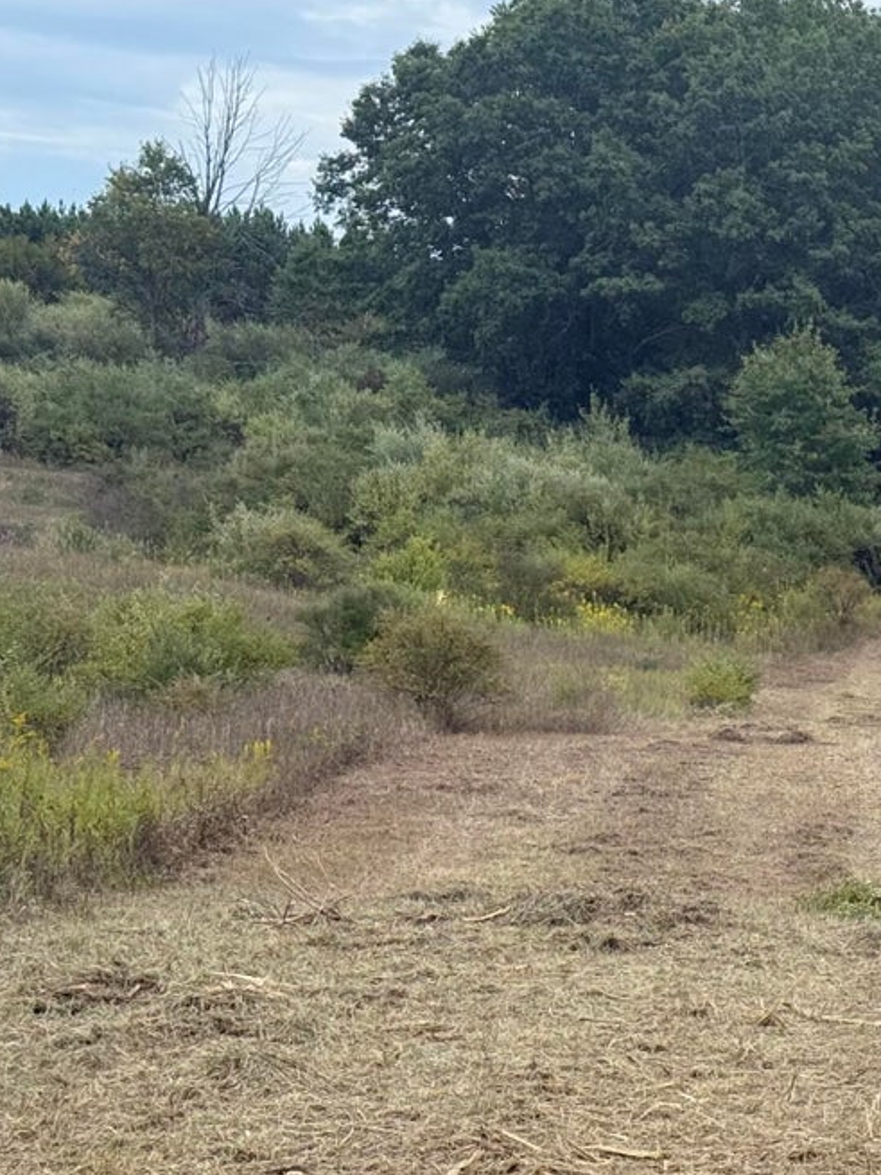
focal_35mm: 100
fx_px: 3395
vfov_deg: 19.6
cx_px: 1016
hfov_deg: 14.4
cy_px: 676
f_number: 1.78
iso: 80
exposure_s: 1/1429
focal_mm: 6.76
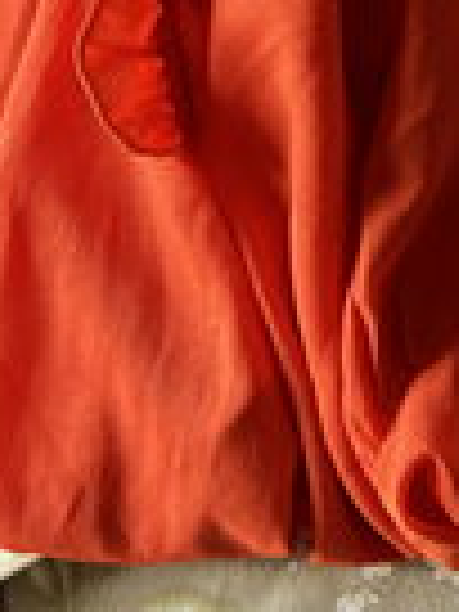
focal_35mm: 102
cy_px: -169
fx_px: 1803
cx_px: 590
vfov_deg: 18.1
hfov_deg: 14.0
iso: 100
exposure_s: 1/121
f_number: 1.5
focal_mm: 5.7
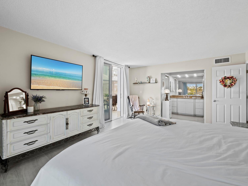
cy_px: 92
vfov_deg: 81.7
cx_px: 116
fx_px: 107
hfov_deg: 98.0
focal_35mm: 15
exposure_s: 1/3
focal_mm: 7
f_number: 11
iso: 250
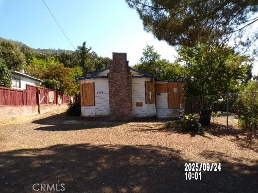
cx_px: 129
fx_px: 179
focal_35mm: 24
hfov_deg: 71.6
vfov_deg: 56.8
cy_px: 96
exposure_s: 1/180
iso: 100
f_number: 5.8
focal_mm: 4.3
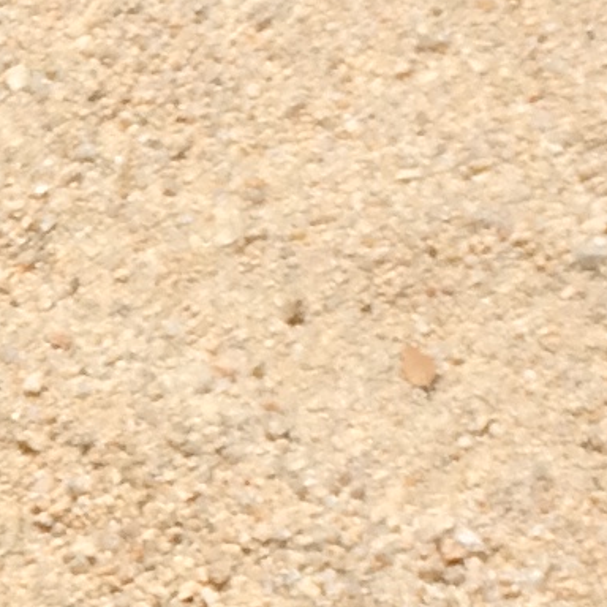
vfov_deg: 7.7
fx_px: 4325
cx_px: -665
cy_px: 1137
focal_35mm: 218
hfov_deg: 7.6
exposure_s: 1/2933
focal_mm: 4.15
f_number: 2.2
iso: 32
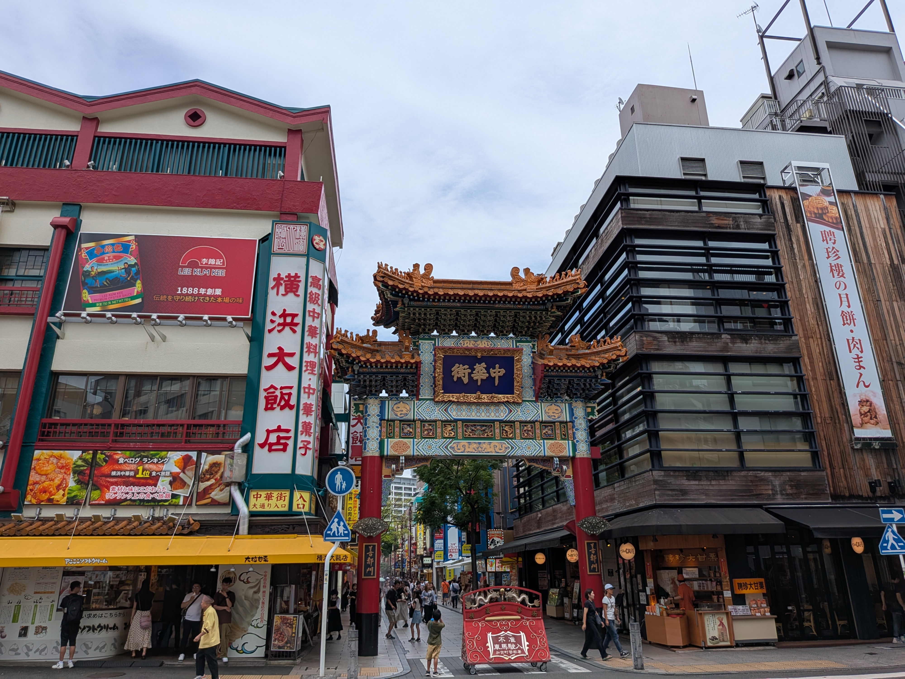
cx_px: 452
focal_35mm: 24
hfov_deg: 71.6
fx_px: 627
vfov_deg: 56.8
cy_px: 340
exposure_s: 1/2625
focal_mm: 4.53
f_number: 1.7
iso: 42
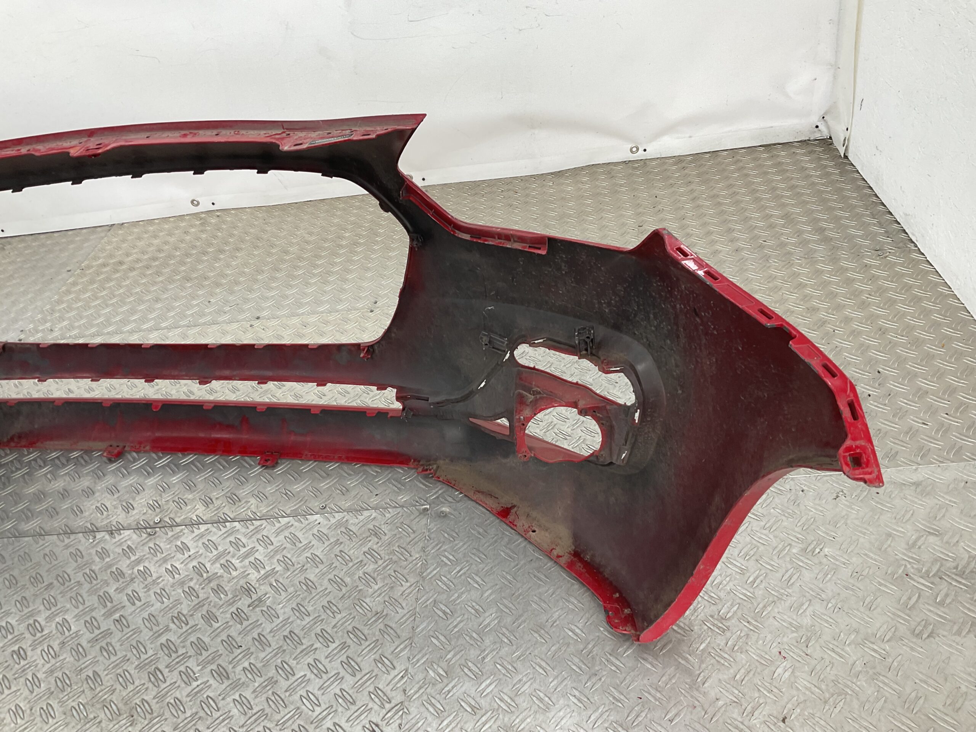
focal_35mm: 29
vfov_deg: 48.2
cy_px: 366
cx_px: 488
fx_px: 818
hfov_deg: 61.7
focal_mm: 3
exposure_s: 1/100
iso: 25
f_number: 1.8
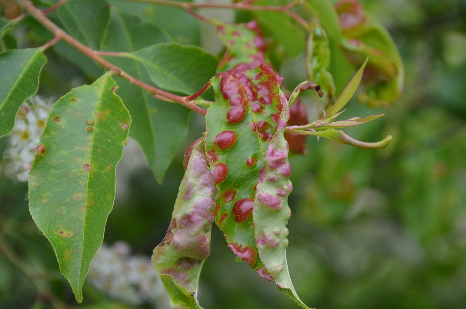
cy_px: 154
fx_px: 3875
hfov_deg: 6.9
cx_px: 233
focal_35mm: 300
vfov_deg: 4.6
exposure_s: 1/320
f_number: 11
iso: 800
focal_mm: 200
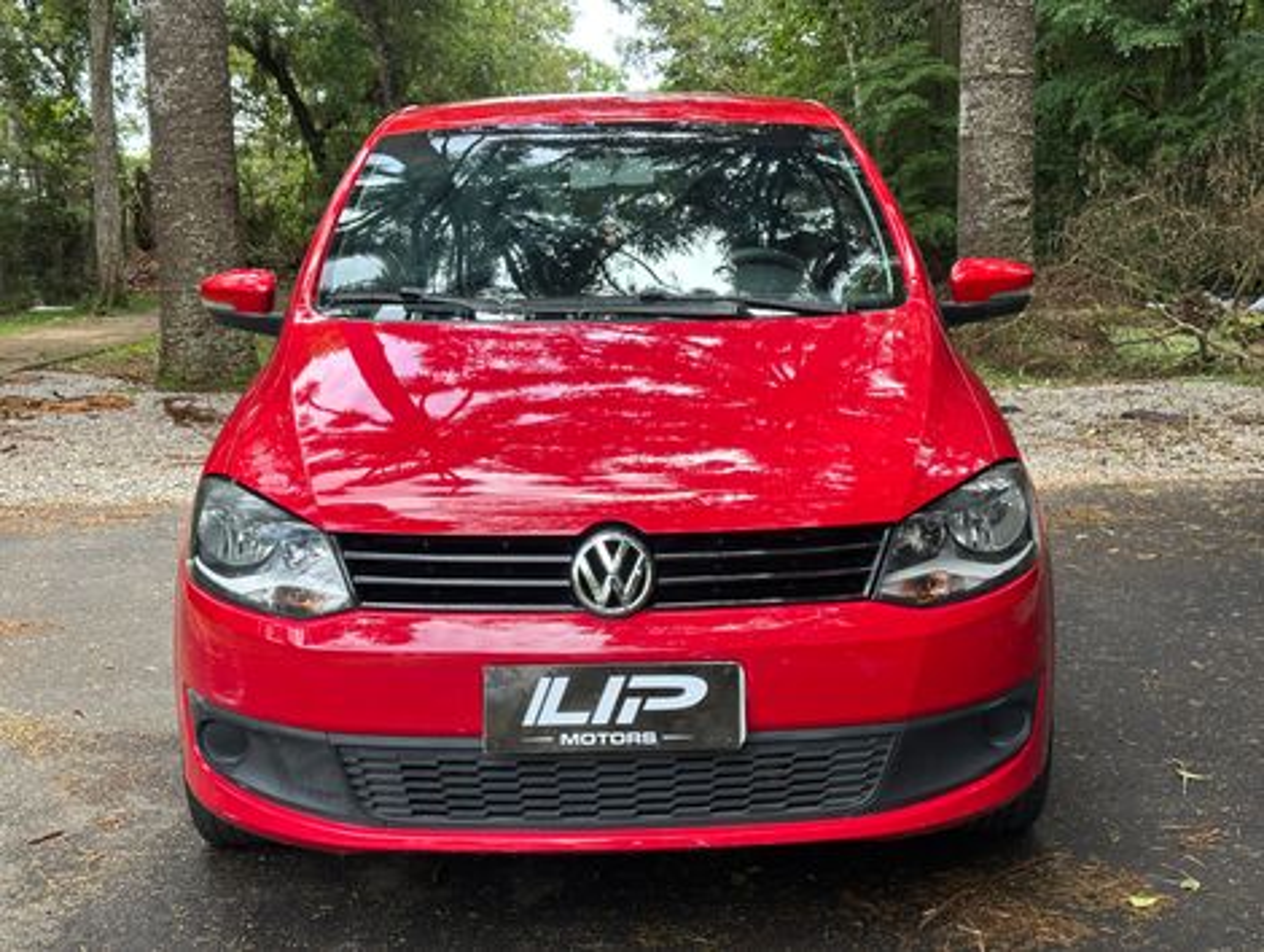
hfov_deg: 39.6
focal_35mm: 48
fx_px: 1755
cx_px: 632
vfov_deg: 30.3
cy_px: 476
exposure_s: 1/371
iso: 64
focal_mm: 6.86
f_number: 1.78
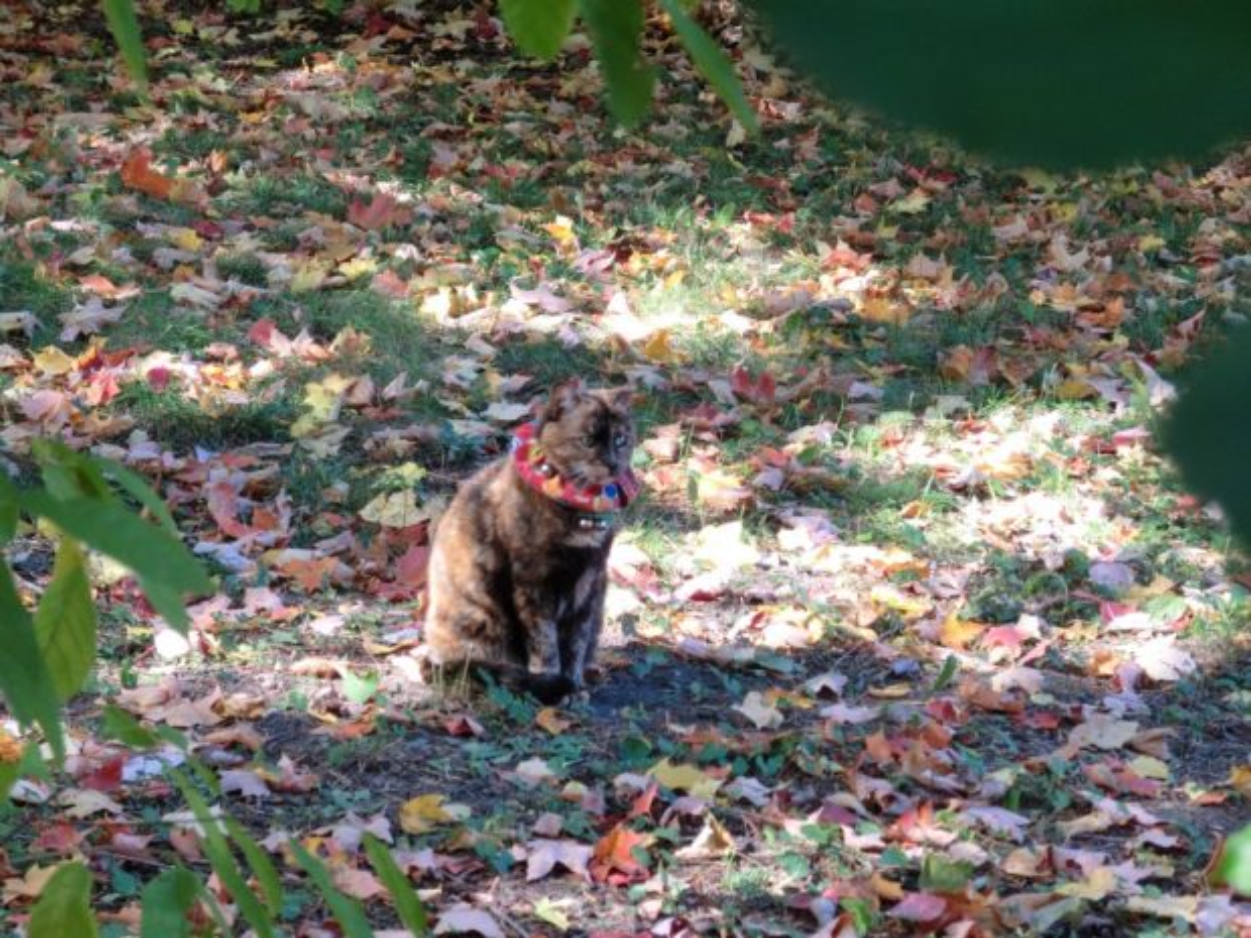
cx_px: 626
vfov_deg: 13.7
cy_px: 469
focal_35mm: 108
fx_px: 3903
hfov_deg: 18.2
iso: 320
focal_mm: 19.1
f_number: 4.4
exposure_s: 1/60
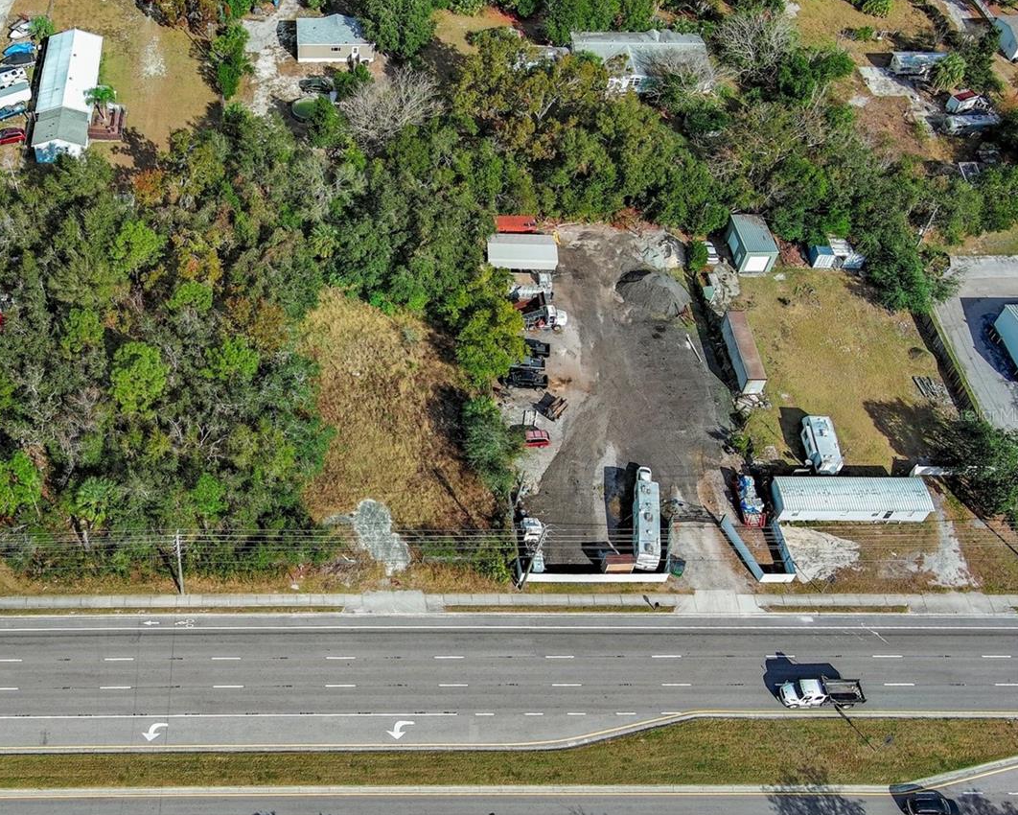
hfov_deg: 43.5
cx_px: 268
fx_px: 1236
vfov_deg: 36.5
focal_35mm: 41
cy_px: 414
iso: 100
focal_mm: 10.57
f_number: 2.8
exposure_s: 1/1500
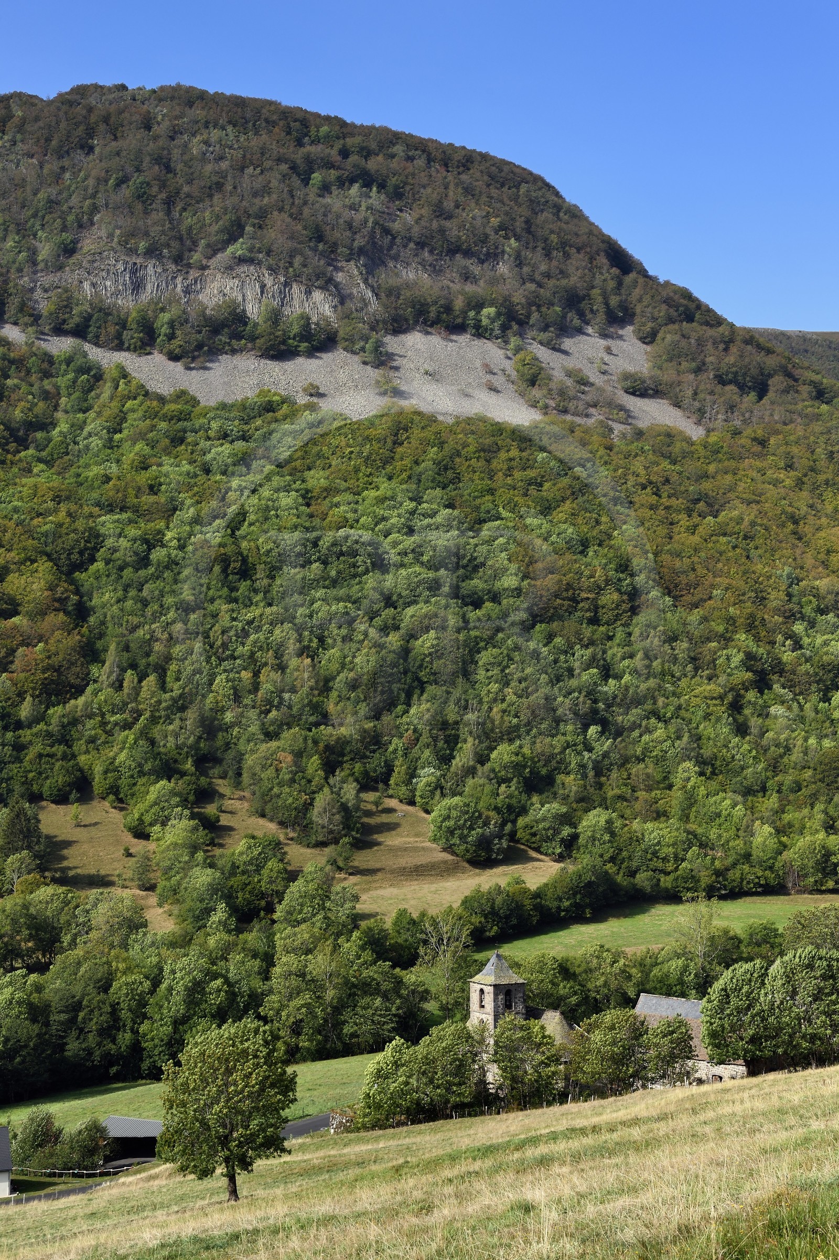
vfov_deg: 36.3
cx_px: 420
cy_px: 630
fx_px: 1924
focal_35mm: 55
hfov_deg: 24.6
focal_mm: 55
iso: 200
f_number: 10
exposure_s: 1/250
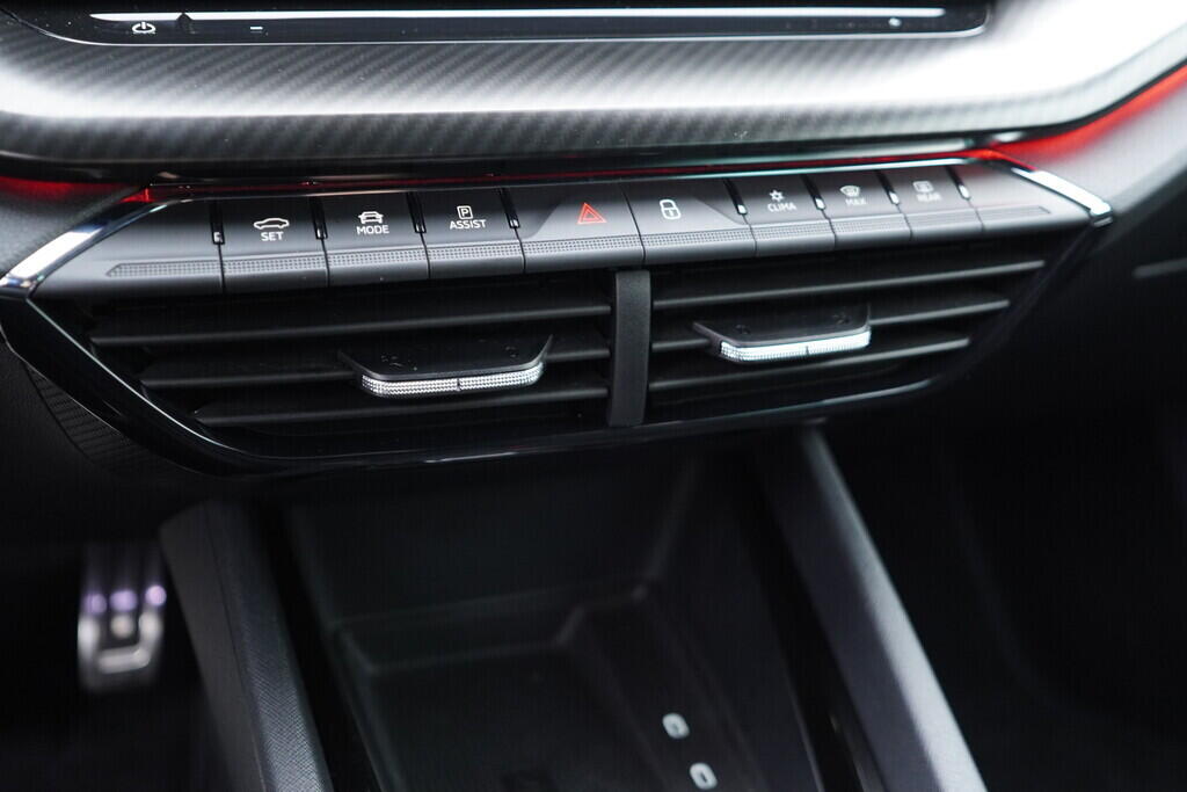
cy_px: 396
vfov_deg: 36.9
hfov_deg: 53.1
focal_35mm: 36
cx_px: 594
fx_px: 1187
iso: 800
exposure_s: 1/40
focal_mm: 24
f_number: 2.8
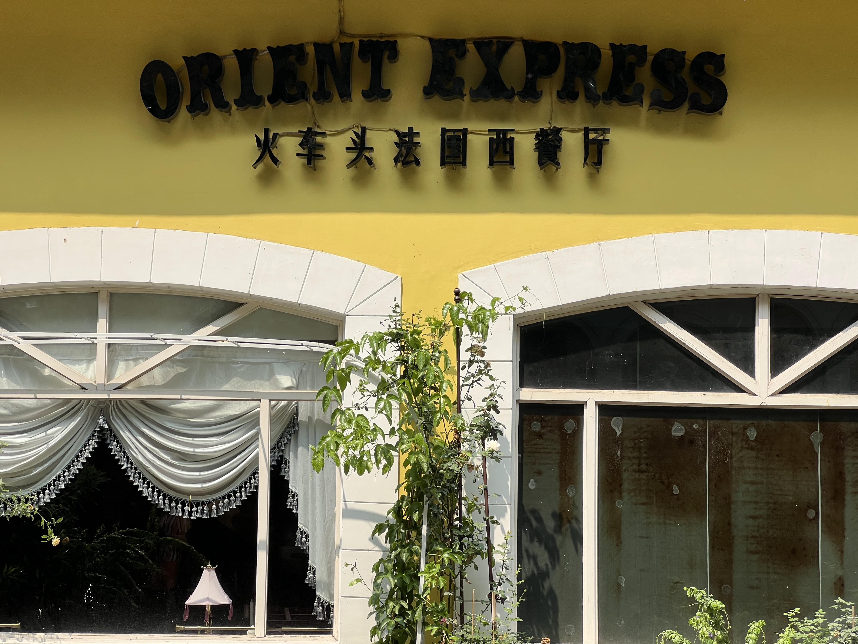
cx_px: 429
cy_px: 322
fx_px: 1909
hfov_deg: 25.3
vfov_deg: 19.1
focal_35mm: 77
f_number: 2.8
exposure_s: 1/513
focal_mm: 9
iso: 32
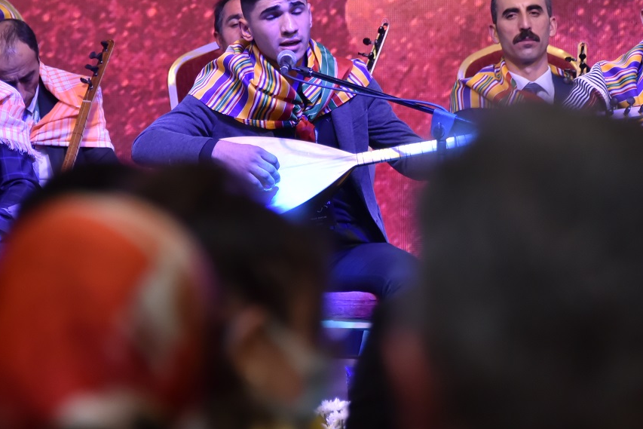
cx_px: 289
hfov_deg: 6.2
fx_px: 5966
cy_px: 187
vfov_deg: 4.1
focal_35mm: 334
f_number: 5.6
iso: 1600
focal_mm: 190
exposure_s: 1/100
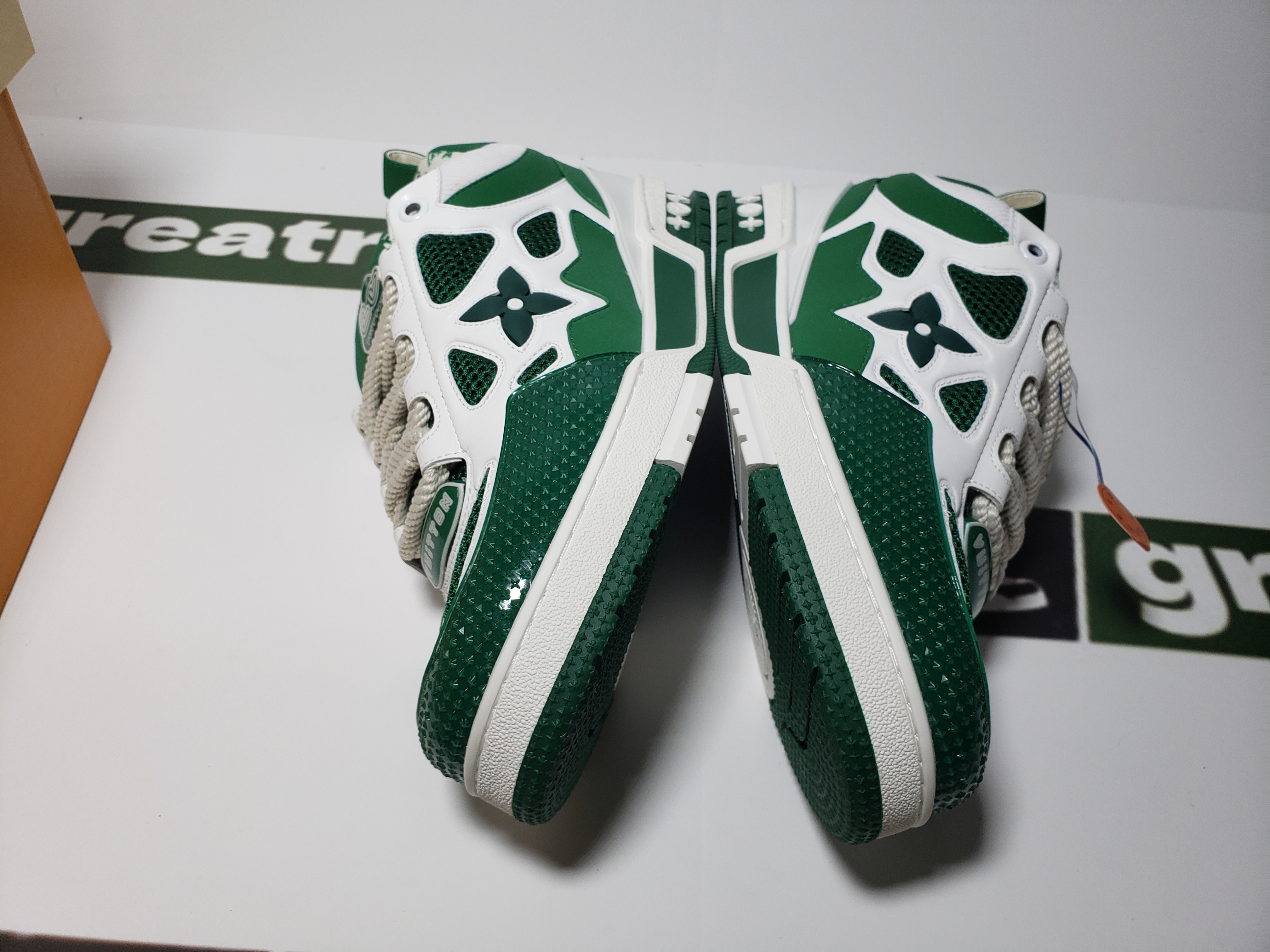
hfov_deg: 67.3
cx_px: 635
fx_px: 954
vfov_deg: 53.1
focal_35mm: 26
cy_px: 476
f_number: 2.4
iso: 50
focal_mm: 4.3
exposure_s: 1/306
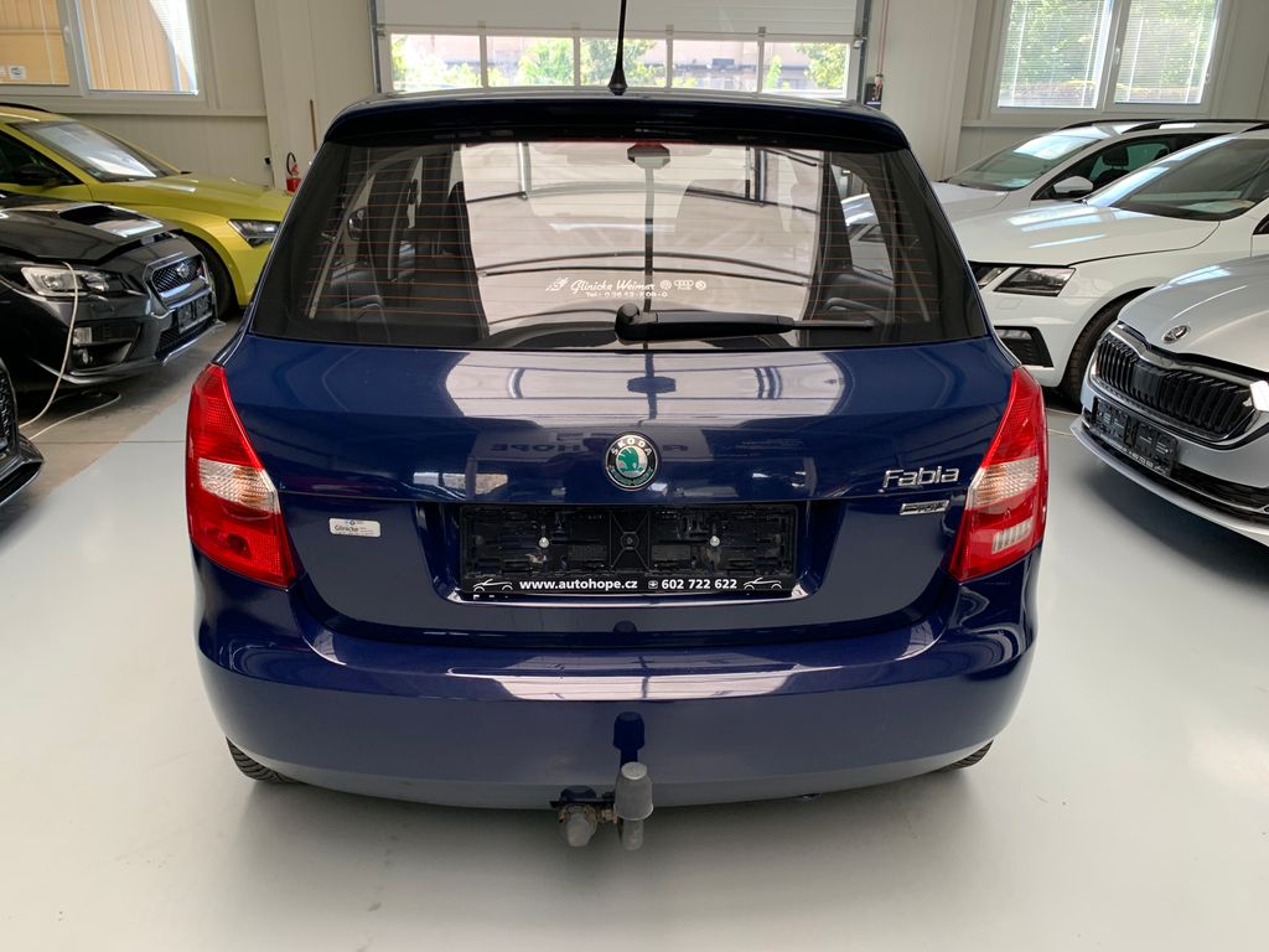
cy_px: 476
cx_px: 634
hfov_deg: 67.3
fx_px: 953
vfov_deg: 53.1
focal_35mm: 26
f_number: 1.8
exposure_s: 1/121
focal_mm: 4.25
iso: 64
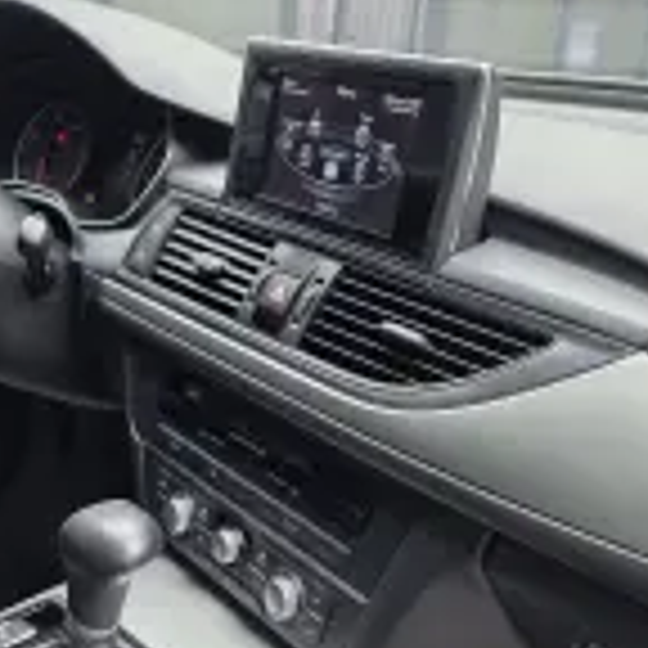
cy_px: 495
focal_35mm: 51
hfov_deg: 32.7
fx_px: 1080
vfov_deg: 32.7
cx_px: 158
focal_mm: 6.25
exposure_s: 1/100
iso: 125
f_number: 1.7
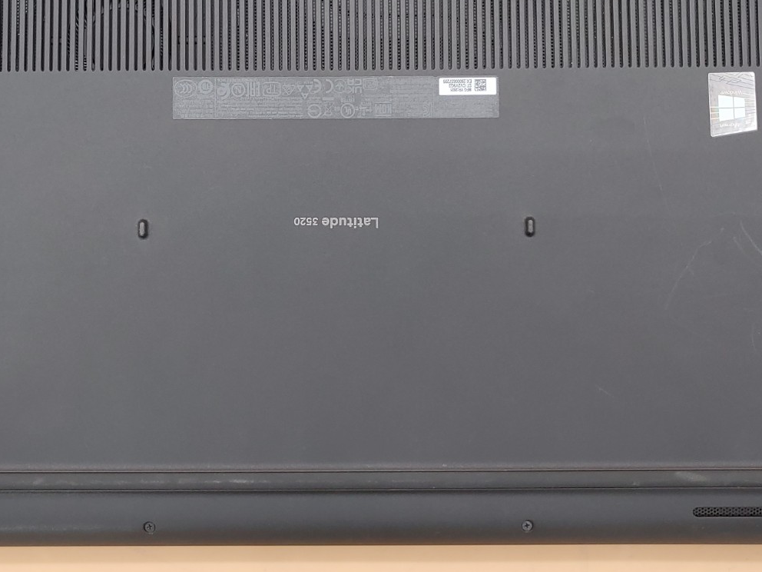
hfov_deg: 42.0
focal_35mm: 45
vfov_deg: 32.0
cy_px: 196
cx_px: 337
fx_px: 991
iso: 50
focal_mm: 4.36
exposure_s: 1/62
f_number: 1.8
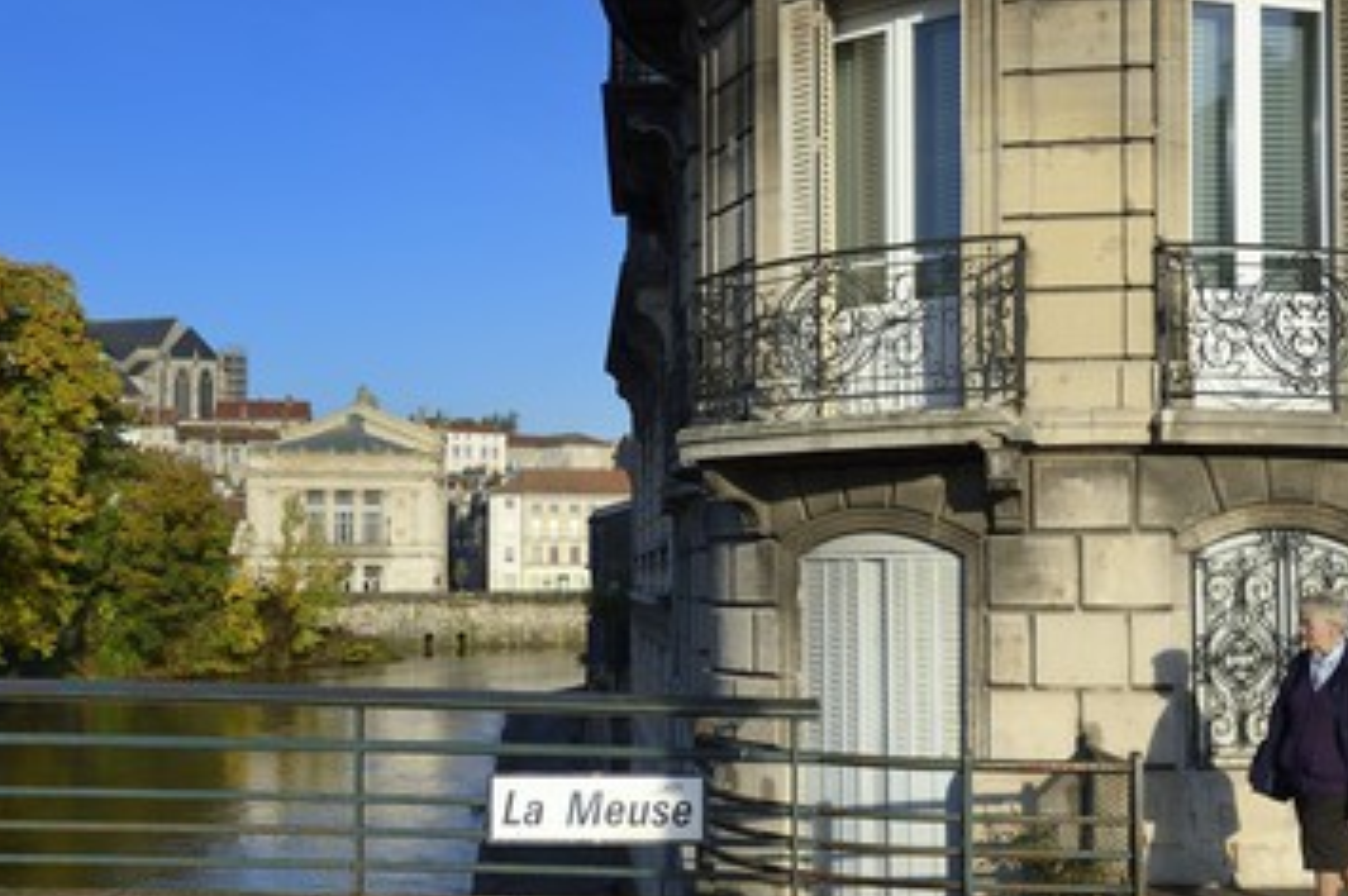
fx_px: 1683
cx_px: 672
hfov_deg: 43.6
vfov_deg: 29.8
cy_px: 524
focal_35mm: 45
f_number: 11
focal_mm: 38
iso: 200
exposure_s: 1/200
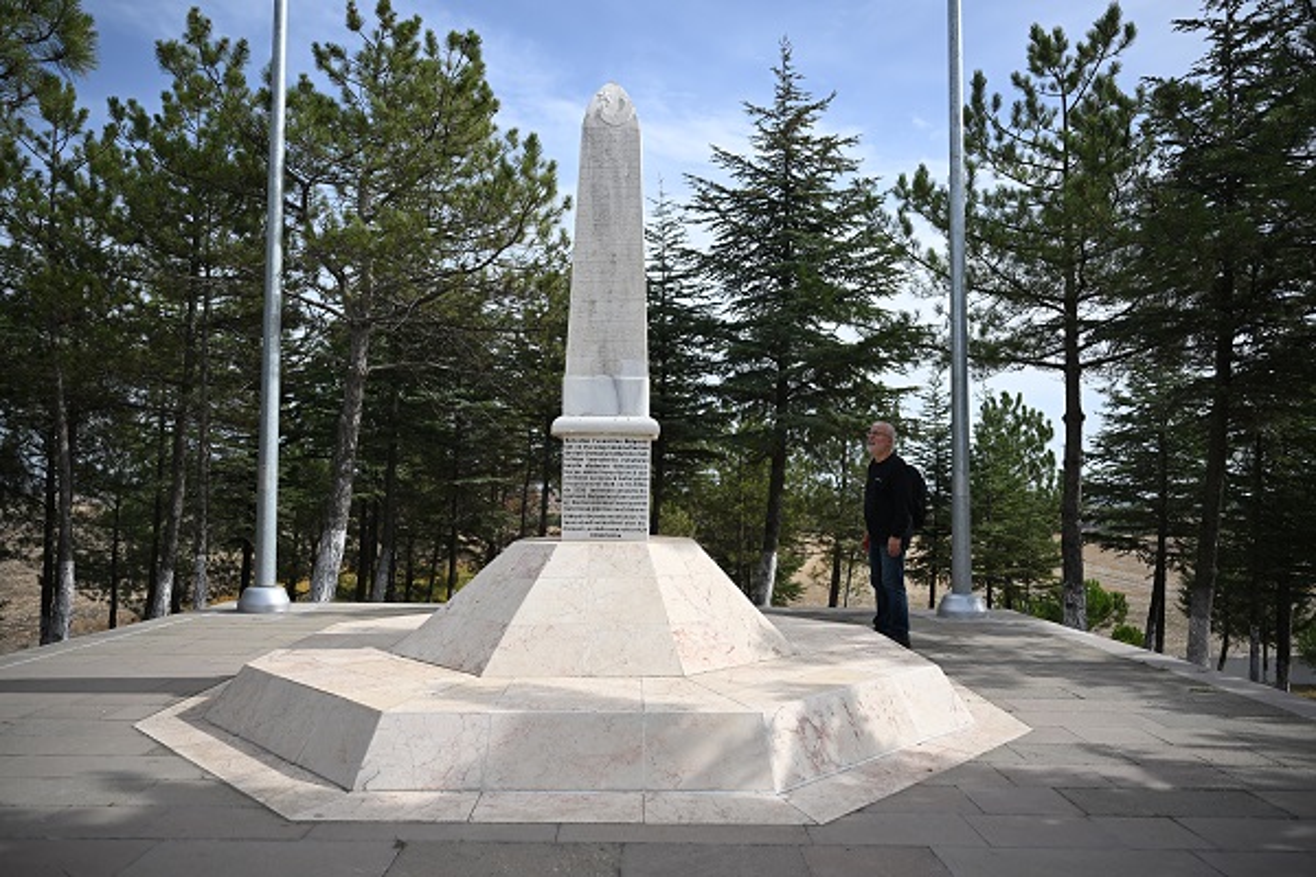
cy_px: 438
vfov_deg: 53.1
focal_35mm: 24
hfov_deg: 73.7
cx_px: 658
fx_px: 877
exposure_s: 1/1600
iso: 80
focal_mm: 24
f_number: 2.8
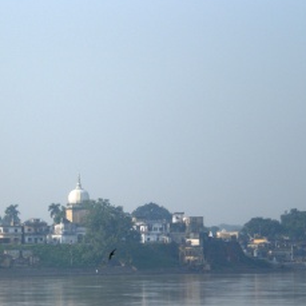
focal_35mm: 197
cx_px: 75
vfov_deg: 8.9
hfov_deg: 8.9
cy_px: 218
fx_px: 1970
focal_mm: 18.9
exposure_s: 1/165
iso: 64
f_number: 5.9
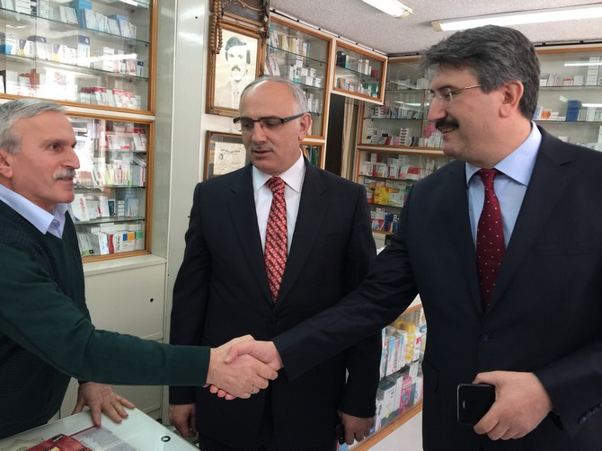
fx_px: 504
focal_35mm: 29
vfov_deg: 48.2
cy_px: 226
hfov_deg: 61.7
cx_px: 301
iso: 80
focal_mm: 4.15
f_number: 2.2
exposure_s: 1/33
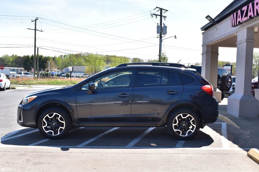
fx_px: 291
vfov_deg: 33.0
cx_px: 130
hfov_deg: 47.9
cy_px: 86
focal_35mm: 40
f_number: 11
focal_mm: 27
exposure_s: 1/400
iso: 400
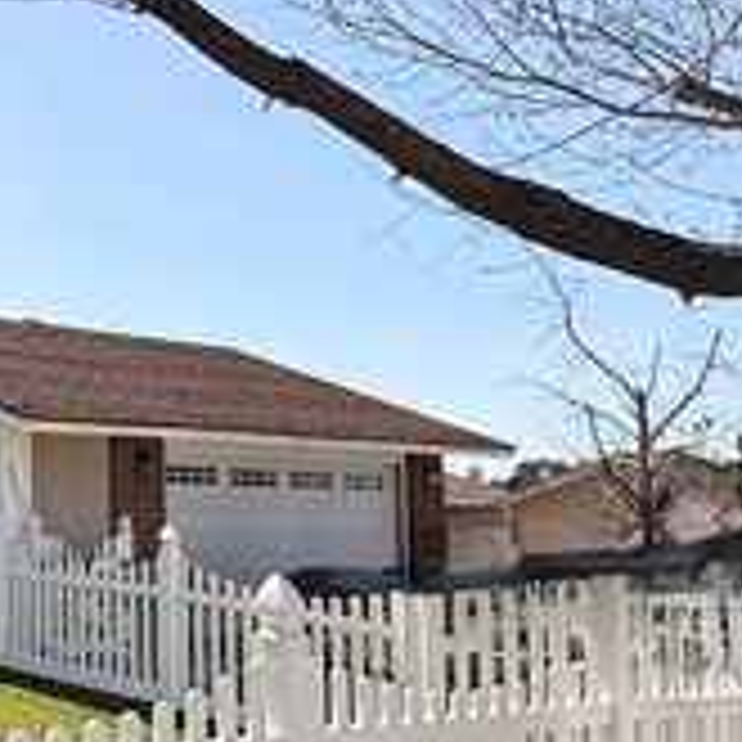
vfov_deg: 35.3
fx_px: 1164
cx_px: -229
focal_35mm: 48
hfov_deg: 28.7
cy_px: 400
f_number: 2.2
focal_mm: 2.22
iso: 50
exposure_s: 1/3125
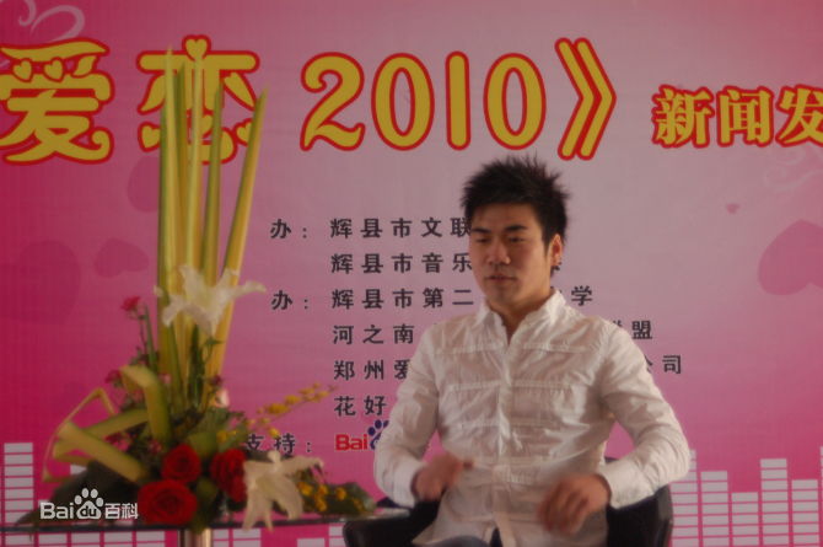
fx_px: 1986
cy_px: 274
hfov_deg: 23.4
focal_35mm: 87
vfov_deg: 15.7
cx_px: 412
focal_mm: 58
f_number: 5
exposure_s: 1/25
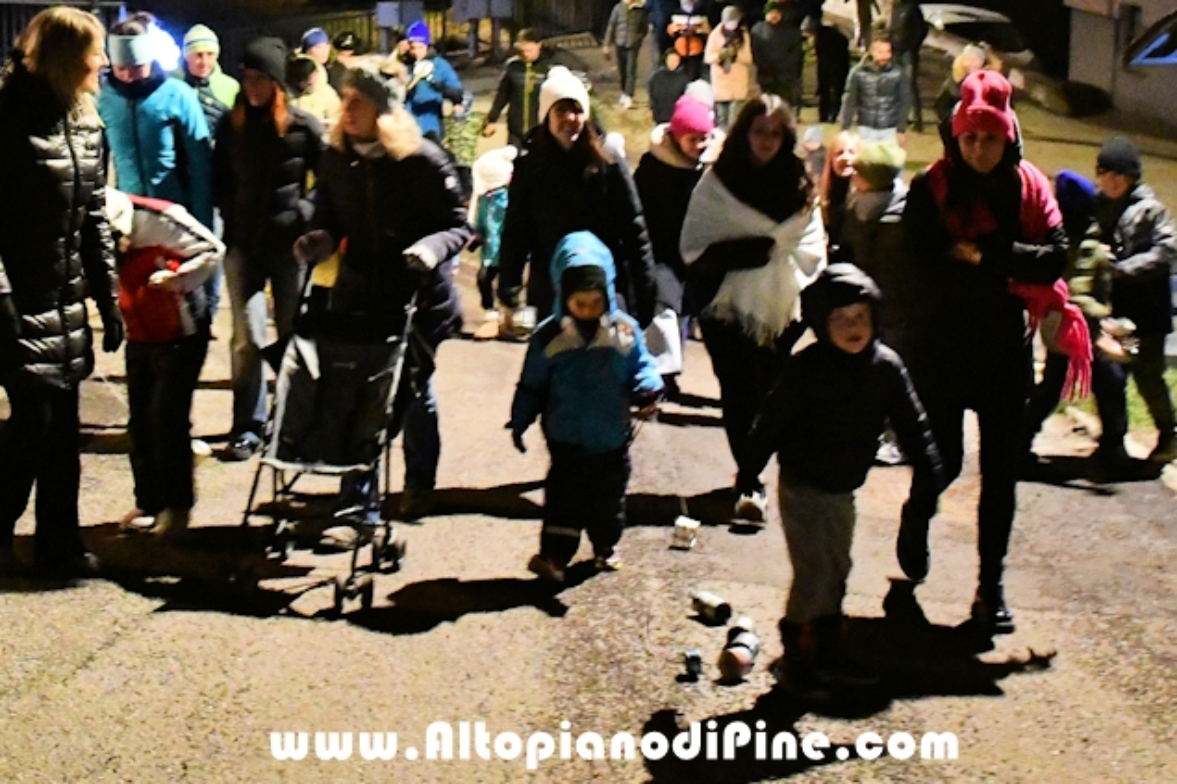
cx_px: 614
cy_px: 310
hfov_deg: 55.8
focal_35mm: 34
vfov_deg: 38.7
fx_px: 1111
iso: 12800
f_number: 3.5
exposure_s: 1/40
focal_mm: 18
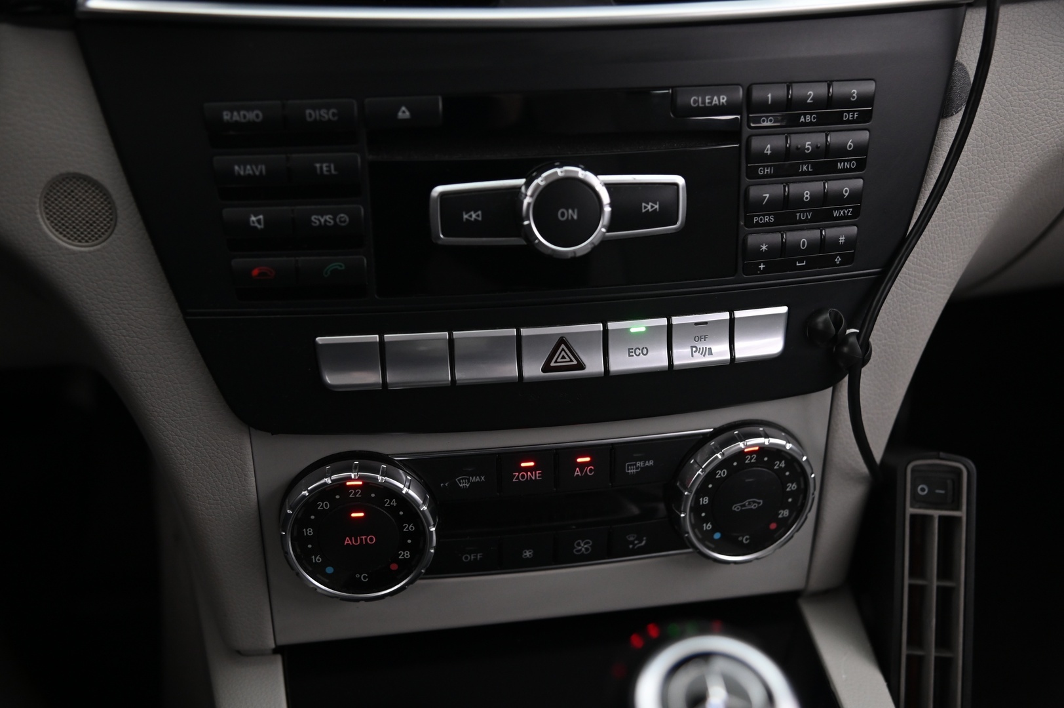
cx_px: 532
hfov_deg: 48.5
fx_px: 1181
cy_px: 354
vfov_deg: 33.3
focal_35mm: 40
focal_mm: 40
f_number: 4
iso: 2000
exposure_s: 1/15
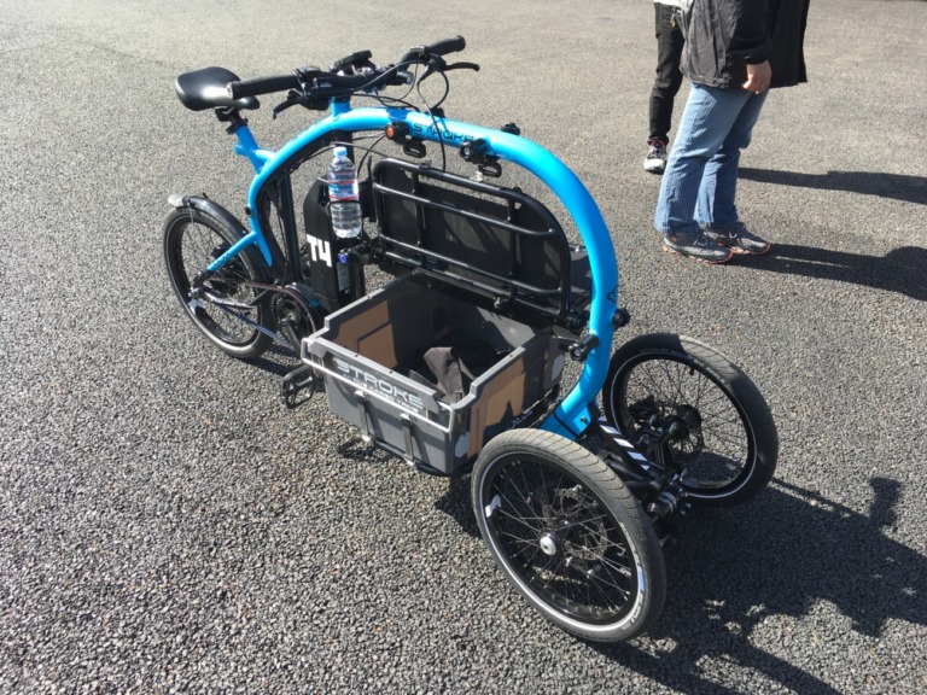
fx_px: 777
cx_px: 464
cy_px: 348
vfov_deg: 48.2
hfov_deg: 61.7
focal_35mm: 29
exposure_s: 1/375
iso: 25
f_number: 2.2
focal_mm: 4.15
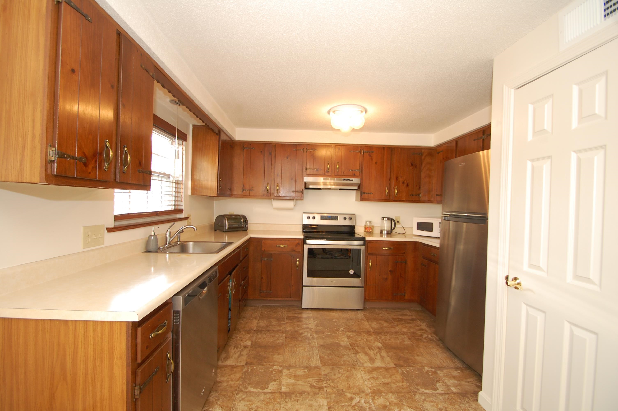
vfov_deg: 77.2
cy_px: 206
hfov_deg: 100.4
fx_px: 257
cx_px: 309
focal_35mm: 15
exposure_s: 1/60
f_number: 4
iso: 450
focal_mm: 10
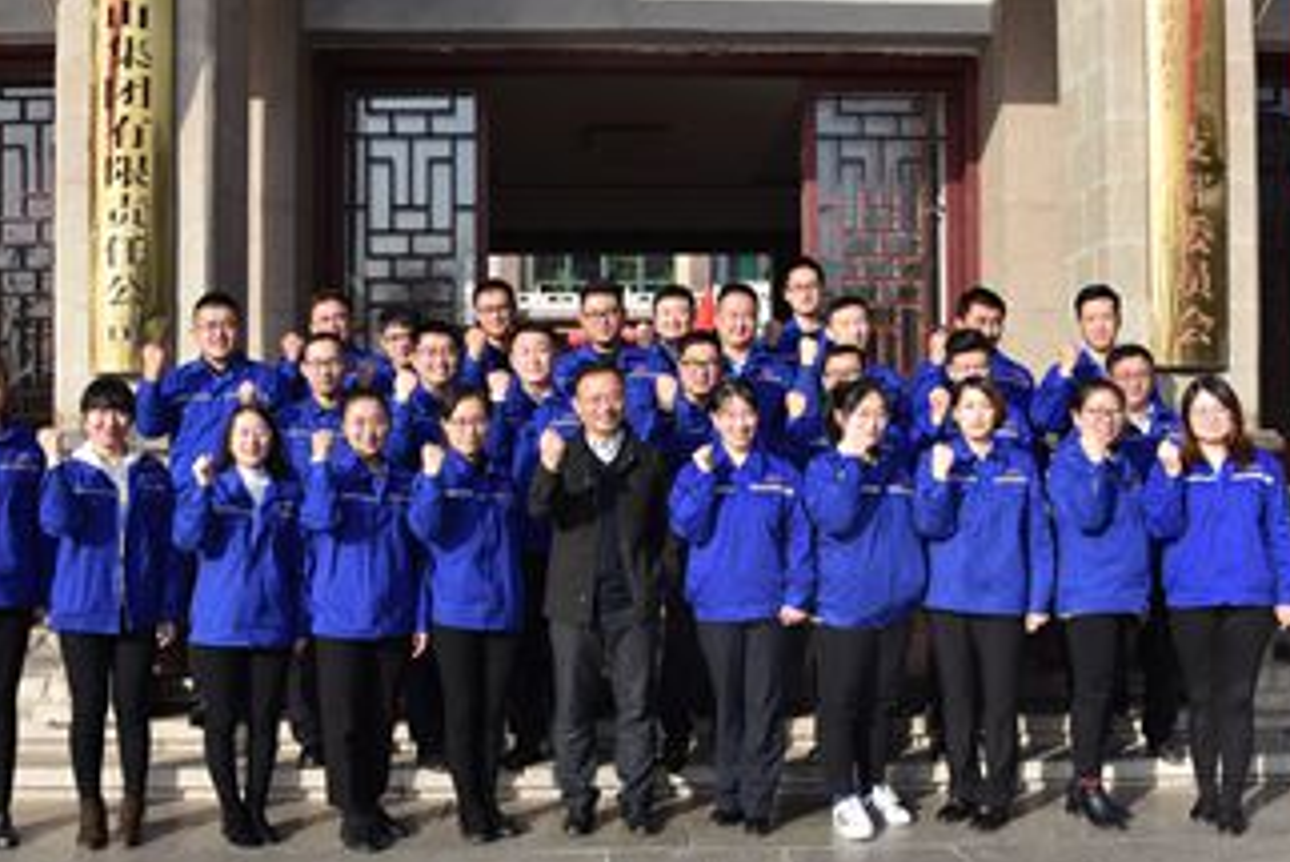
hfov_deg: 47.4
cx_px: 645
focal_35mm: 41
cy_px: 471
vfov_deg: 32.6
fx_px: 1470
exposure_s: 1/250
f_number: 8
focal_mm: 24
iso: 200
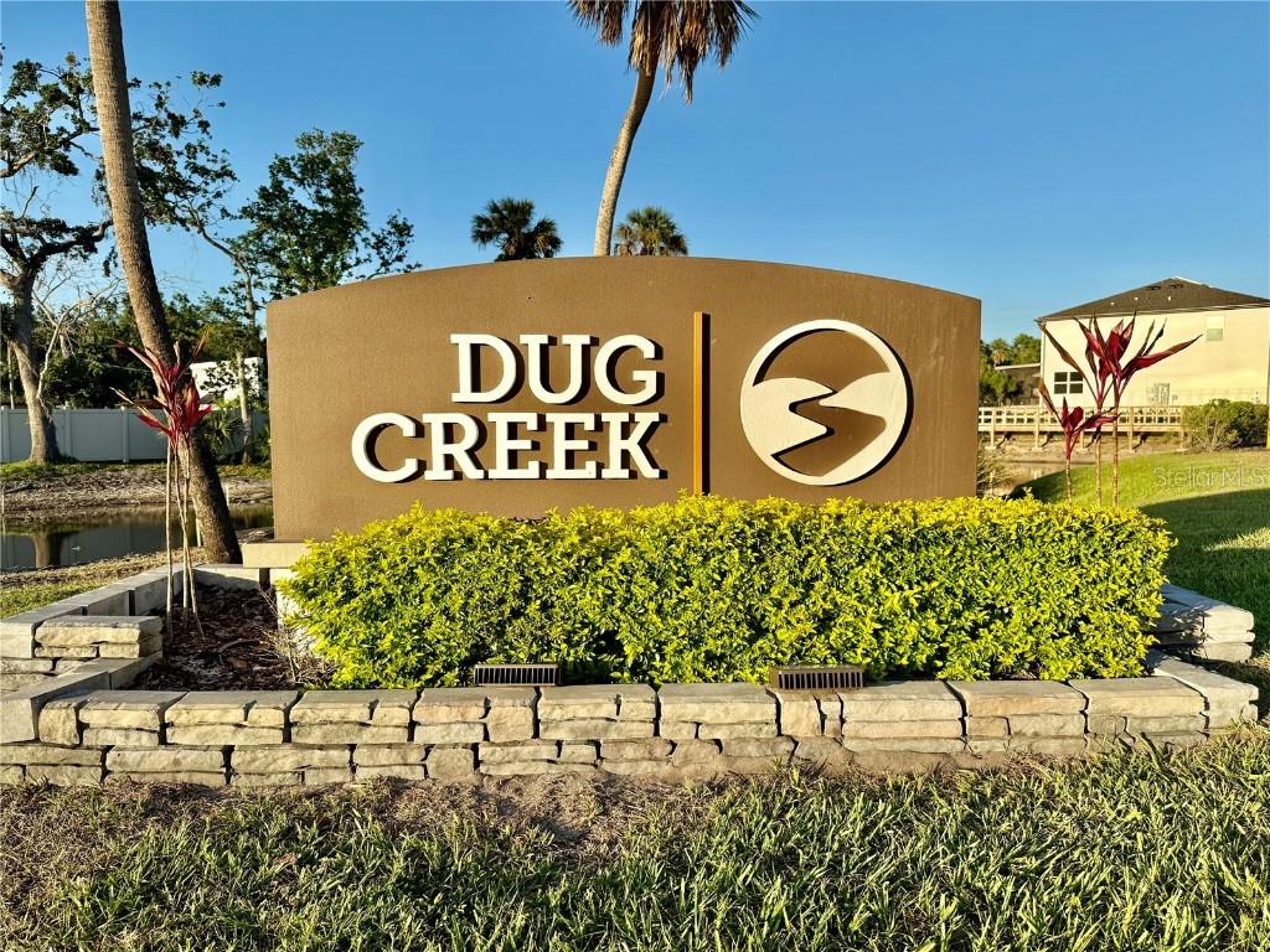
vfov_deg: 56.8
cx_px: 635
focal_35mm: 24
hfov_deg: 71.6
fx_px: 881
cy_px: 476
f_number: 1.78
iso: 80
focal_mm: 6.76
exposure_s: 1/2611
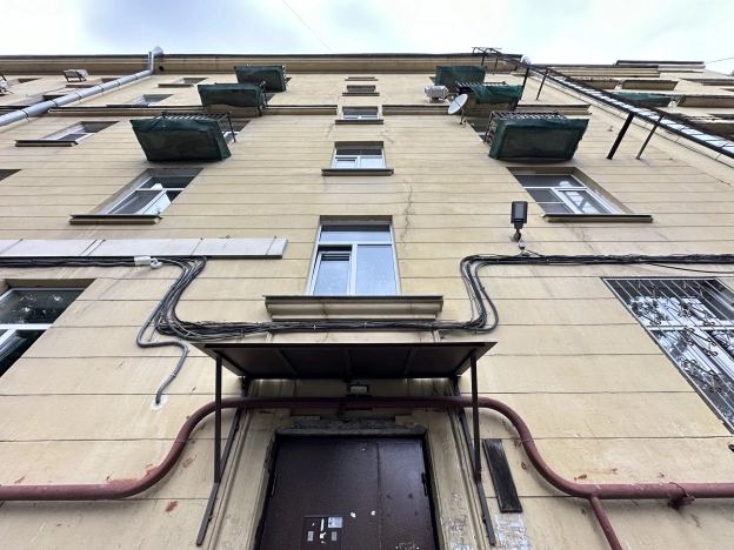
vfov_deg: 85.7
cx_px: 367
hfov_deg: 102.1
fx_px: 297
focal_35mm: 14
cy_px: 275
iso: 80
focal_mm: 2.22
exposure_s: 1/99
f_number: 2.2
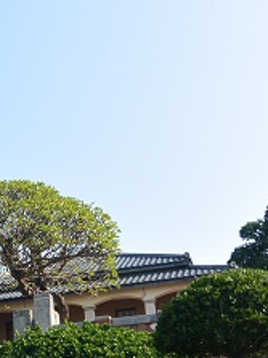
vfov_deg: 27.6
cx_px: -35
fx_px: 723
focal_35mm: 70
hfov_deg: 20.0
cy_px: 241
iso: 160
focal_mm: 10
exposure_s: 1/800
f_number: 5
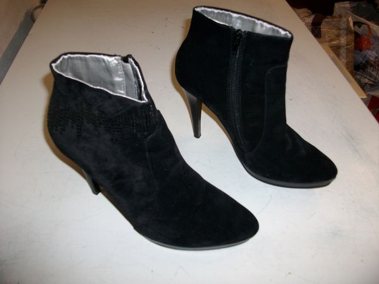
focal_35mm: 32
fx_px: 350
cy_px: 142
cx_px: 190
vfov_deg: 44.2
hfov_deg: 56.8
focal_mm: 5.7
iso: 125
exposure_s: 1/40
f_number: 2.9
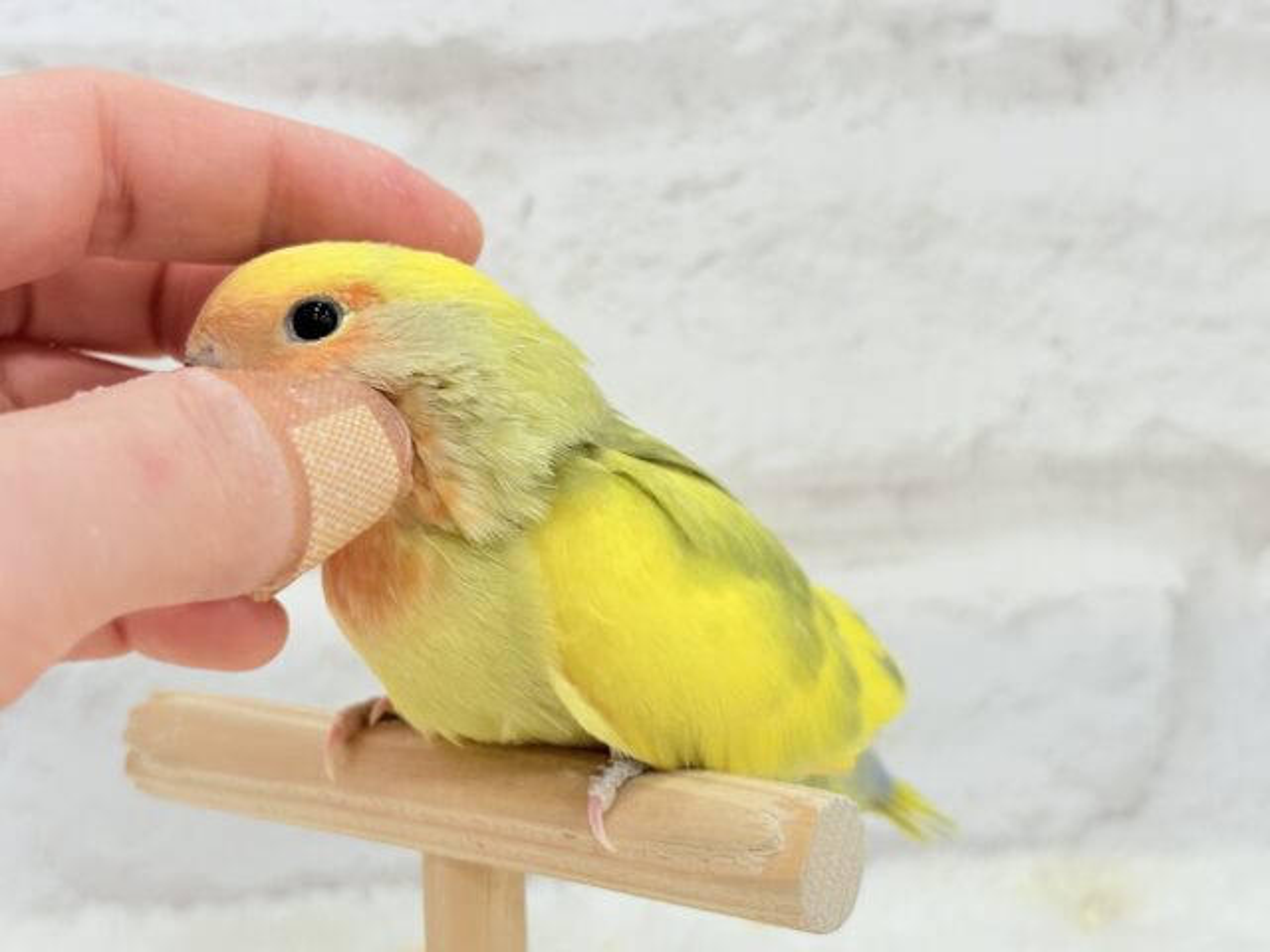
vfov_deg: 28.0
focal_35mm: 52
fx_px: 1908
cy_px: 476
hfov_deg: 36.8
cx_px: 635
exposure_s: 1/100
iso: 80
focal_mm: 5.96
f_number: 1.6
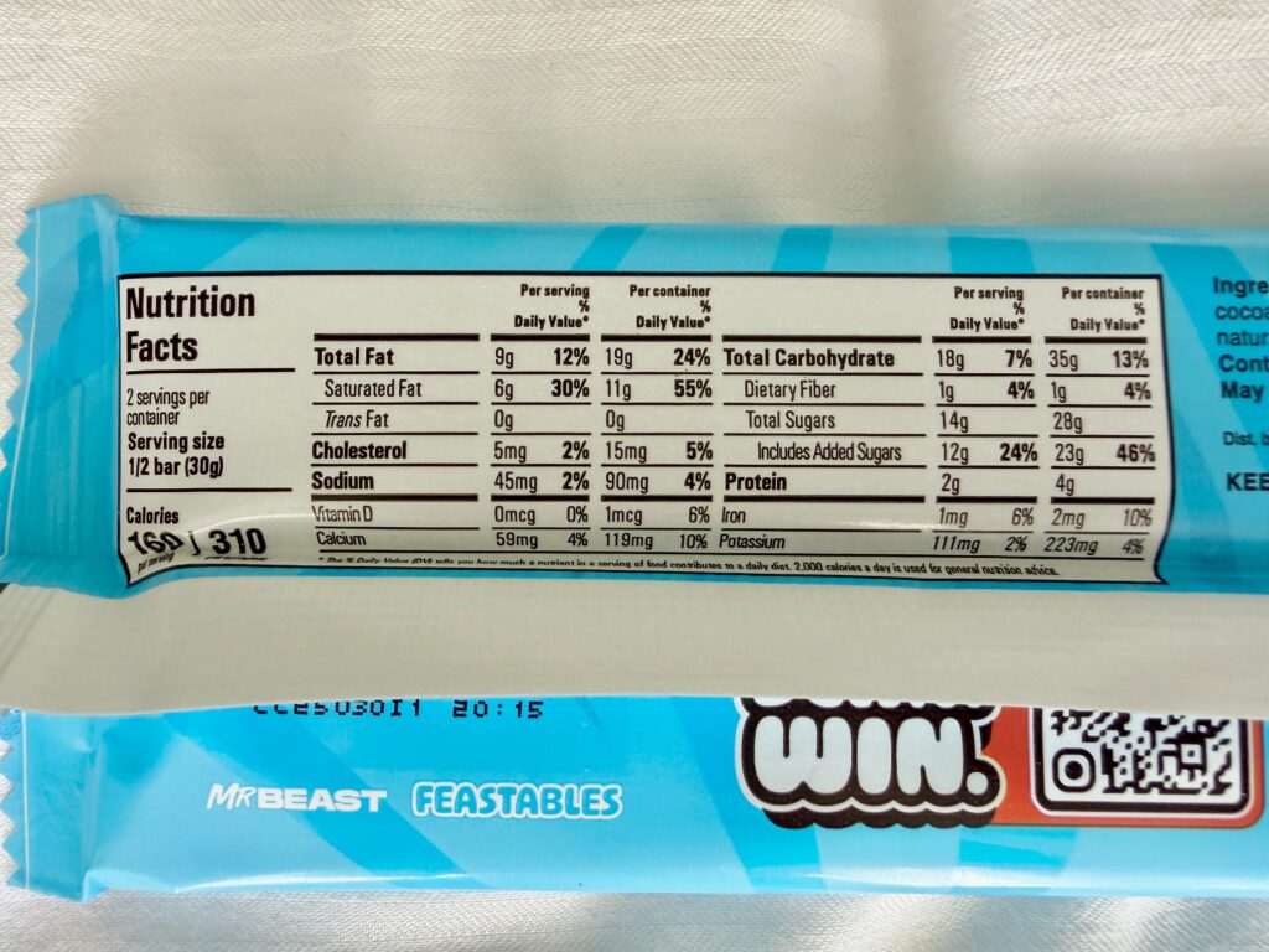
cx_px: 634
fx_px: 880
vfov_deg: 56.8
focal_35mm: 24
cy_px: 476
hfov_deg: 71.6
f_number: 2.2
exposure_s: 1/121
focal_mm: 2.22
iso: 200
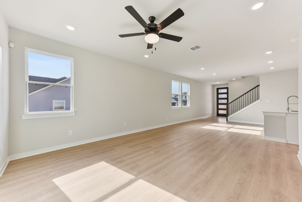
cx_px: 151
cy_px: 101
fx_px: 117
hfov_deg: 104.2
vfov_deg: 81.2
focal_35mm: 14
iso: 400
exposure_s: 1/250
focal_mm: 14
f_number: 8
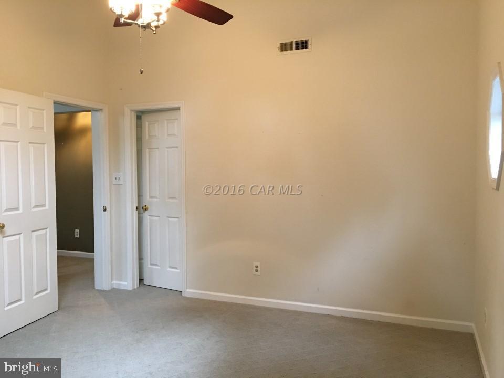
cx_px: 252
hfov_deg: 61.7
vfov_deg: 48.2
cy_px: 189
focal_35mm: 29
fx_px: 422
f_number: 2.2
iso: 80
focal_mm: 4.15
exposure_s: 1/10
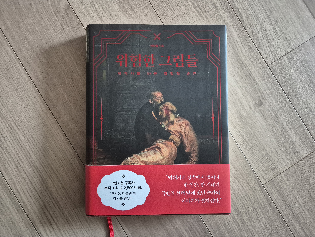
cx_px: 158
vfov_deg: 58.9
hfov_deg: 73.9
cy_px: 118
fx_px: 209
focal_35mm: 23
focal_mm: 5.4
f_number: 1.8
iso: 1250
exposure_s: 1/60
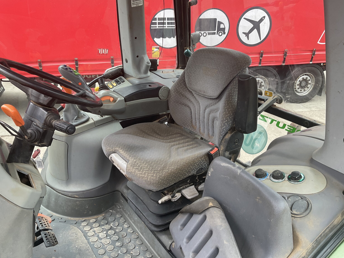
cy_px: 130
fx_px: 298
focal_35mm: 30
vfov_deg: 46.8
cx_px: 167
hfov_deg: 60.0
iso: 25
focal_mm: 3
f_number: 1.8
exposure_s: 1/100
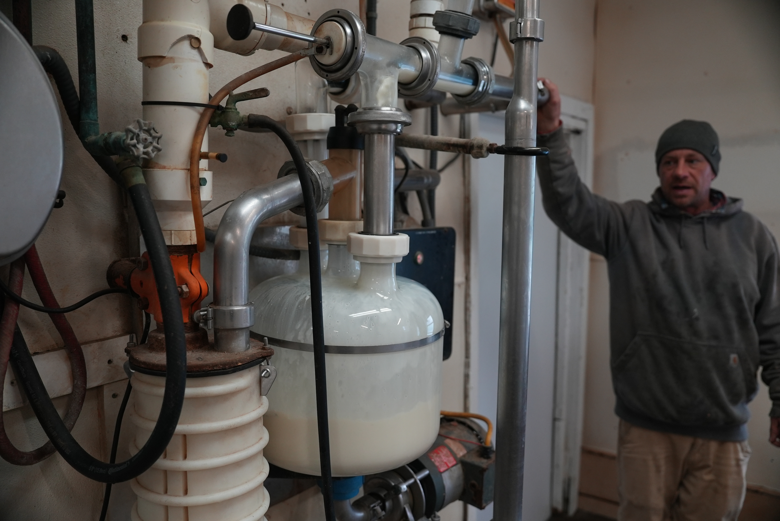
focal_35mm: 29
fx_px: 629
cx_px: 390
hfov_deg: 63.6
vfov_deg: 45.0
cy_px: 260
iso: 1600
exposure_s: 1/250
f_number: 2.8
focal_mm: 29
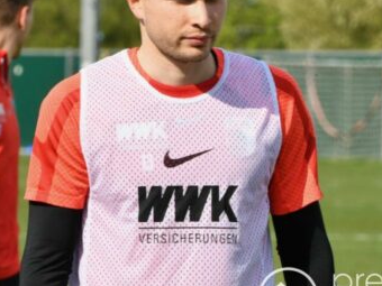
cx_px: 152
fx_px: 5893
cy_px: 103
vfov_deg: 2.8
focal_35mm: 534
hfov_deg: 3.7
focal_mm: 200
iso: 500
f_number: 14
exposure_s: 1/800
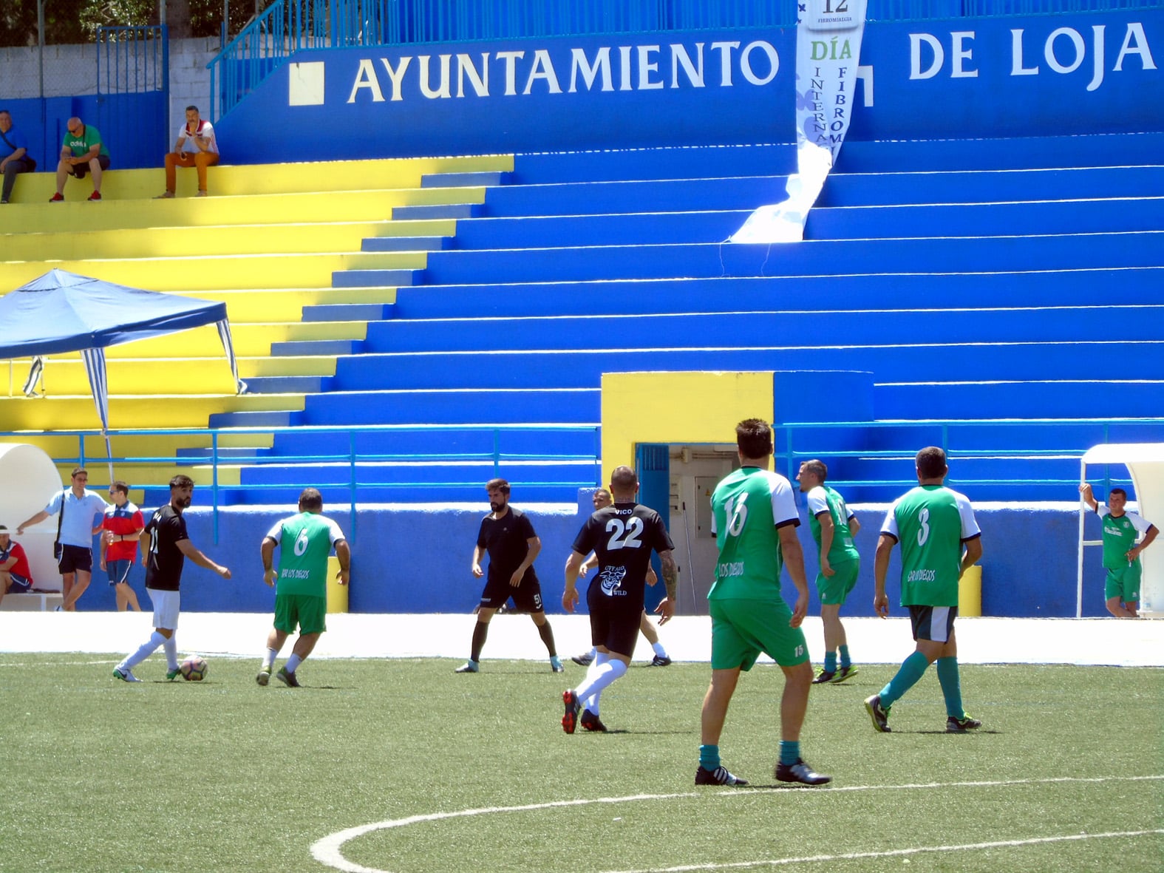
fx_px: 7128
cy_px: 436
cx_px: 582
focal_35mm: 212
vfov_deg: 7.0
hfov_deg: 9.3
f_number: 4.7
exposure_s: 1/160
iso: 80
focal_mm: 38
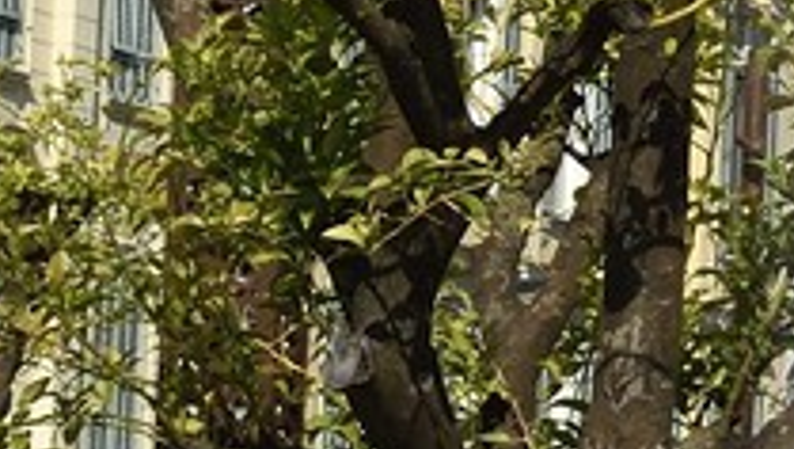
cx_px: 2314
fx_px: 5900
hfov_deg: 7.0
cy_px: 179
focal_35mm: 280
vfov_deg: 4.4
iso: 200
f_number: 14
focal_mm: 35
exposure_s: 1/250
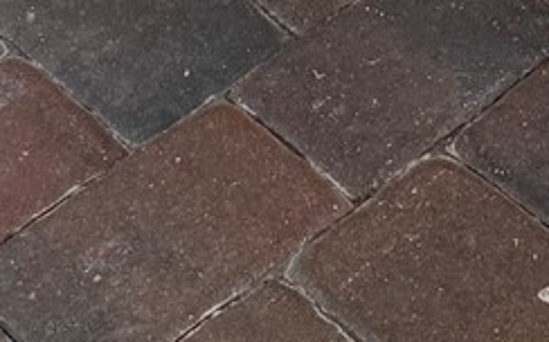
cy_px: -994
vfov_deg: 6.4
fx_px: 2496
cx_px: 626
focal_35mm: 167
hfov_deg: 12.3
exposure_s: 1/593
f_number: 1.78
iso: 80
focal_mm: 6.76
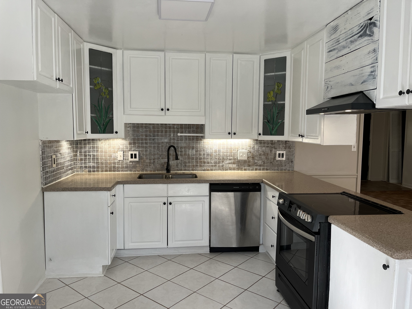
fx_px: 309
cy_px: 154
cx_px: 206
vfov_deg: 53.1
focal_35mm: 26
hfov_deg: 67.3
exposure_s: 1/120
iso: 100
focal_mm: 5.1
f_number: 1.6
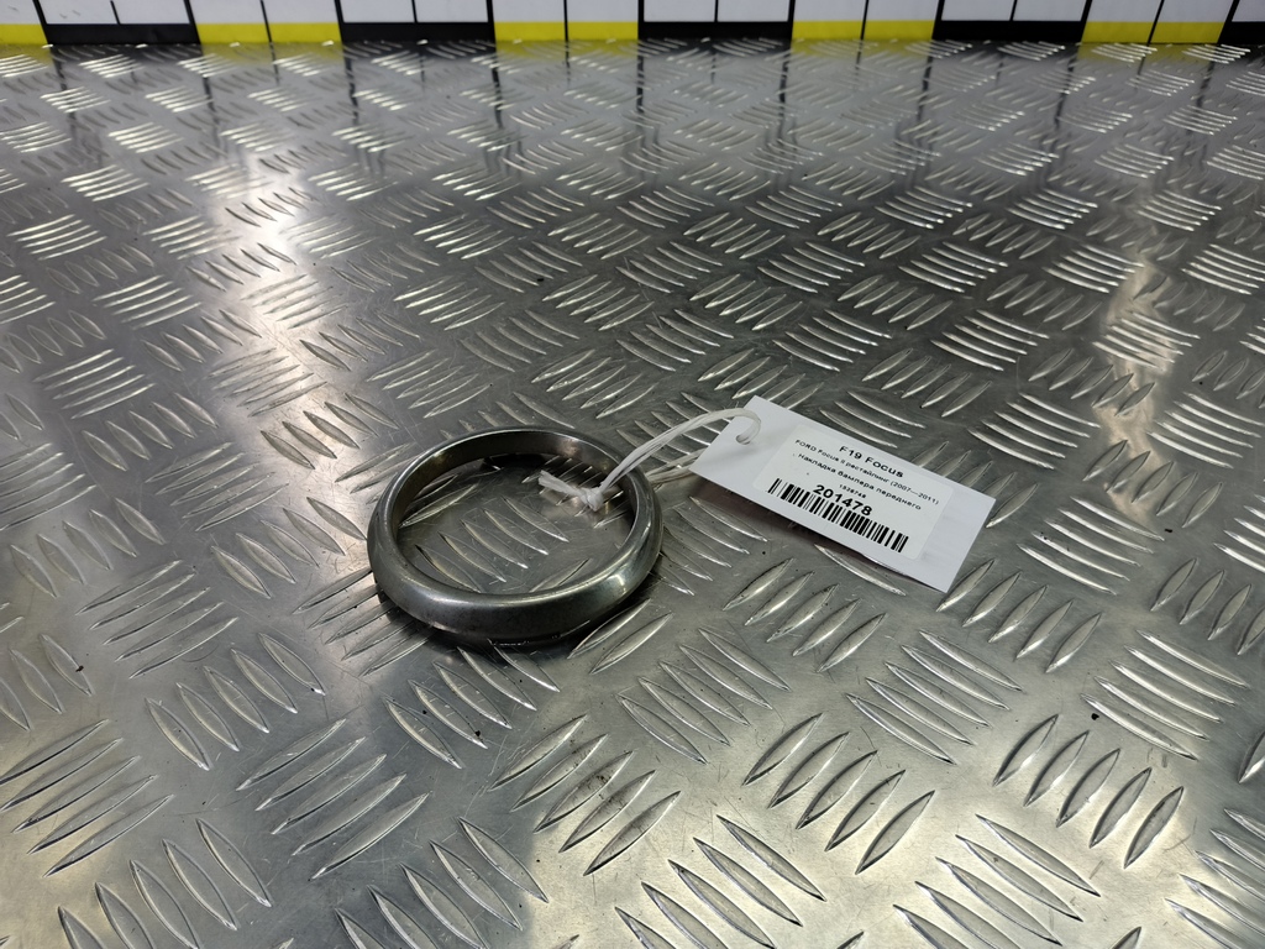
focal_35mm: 23
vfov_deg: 58.9
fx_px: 841
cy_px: 474
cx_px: 632
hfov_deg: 73.9
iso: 146
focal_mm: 4.11
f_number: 1.6
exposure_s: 1/100
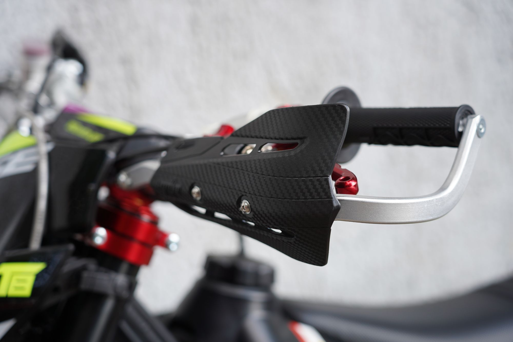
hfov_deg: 24.5
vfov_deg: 16.5
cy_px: 171
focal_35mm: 83
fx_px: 1183
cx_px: 256
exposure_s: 1/100
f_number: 4
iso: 125
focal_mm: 83
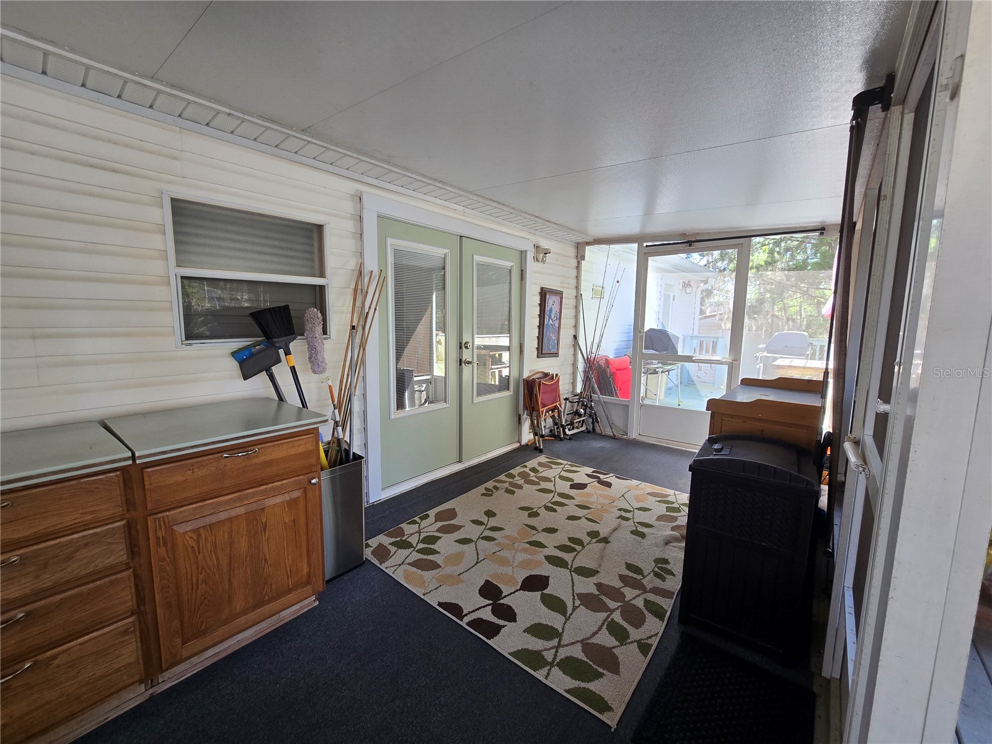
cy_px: 372
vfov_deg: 89.9
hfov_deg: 106.2
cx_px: 496
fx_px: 373
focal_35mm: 13
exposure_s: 1/60
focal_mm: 2.2
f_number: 2.2
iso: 64
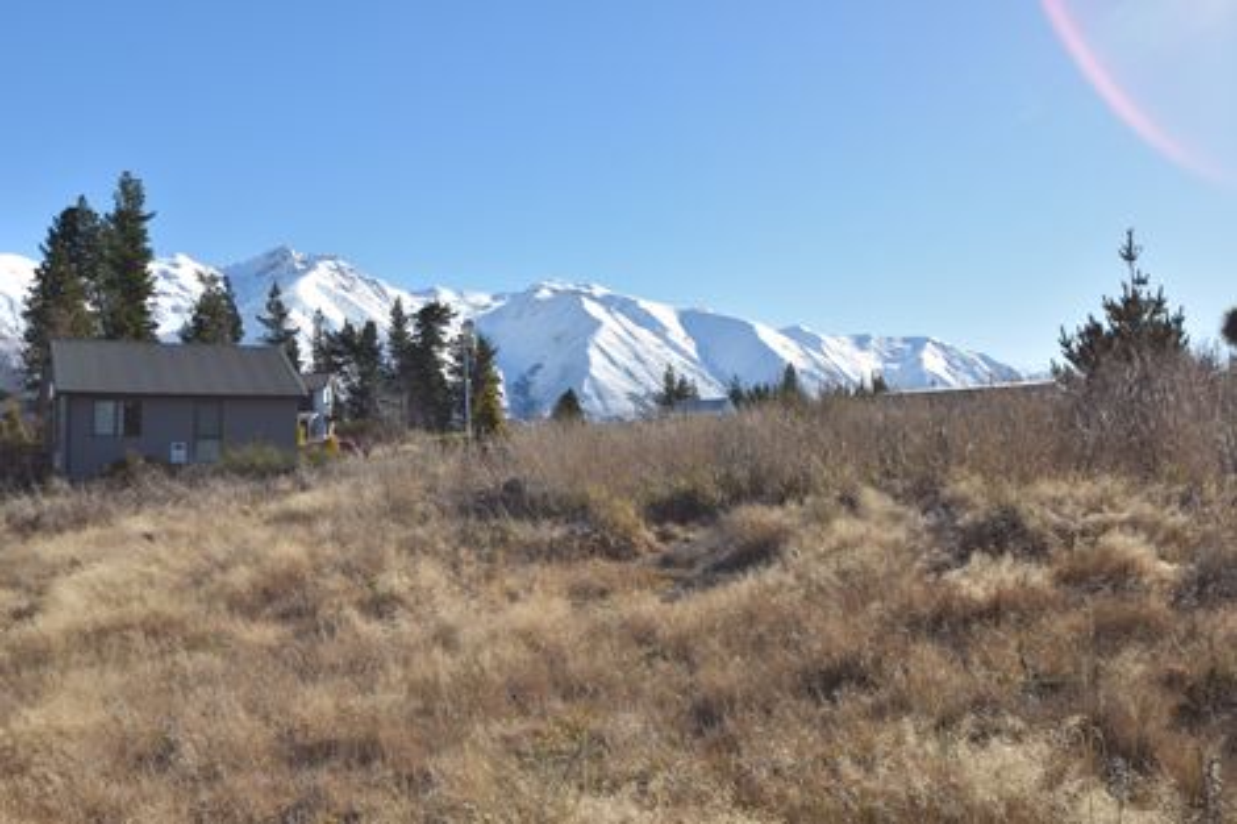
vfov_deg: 36.8
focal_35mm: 36
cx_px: 618
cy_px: 412
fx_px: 1236
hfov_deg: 53.1
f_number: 11
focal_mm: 24
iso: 100
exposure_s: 1/200
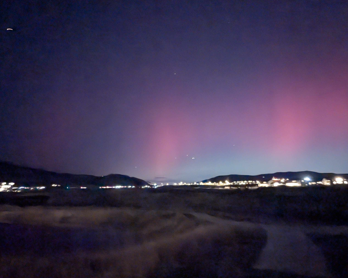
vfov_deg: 65.5
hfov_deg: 77.6
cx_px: 173
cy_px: 142
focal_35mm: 21
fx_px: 216
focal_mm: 2.35
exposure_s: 1/2.32
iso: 5590
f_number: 2.2
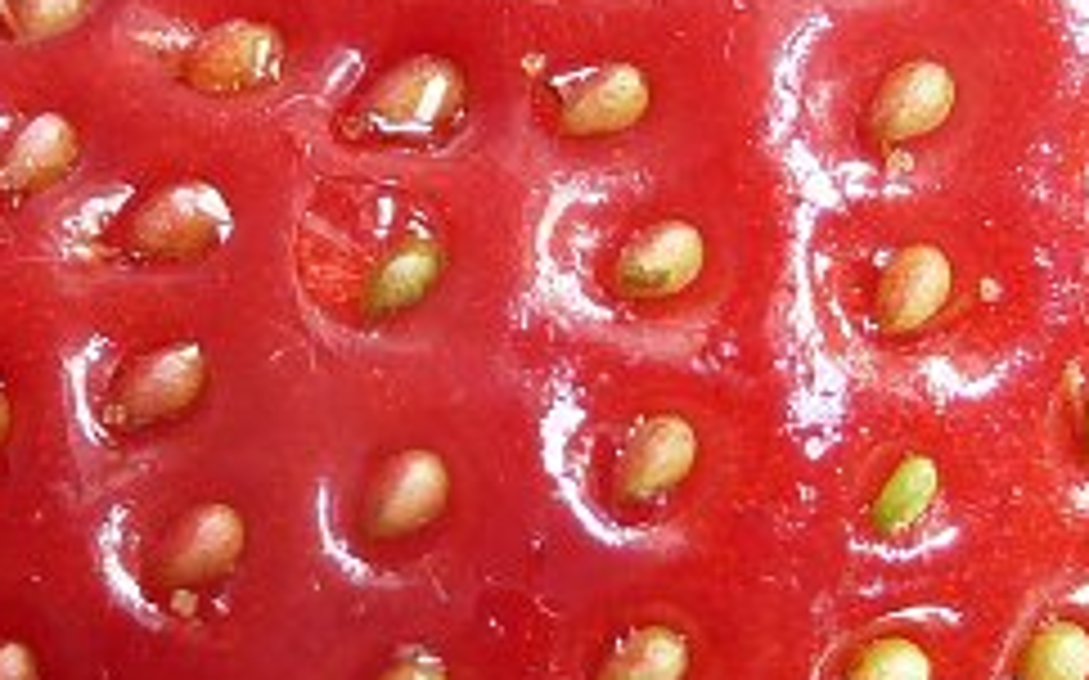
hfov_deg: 18.6
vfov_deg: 11.6
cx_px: 522
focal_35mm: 112
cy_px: 518
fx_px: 3322
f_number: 3.3
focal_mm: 4.1
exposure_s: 1/30
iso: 100
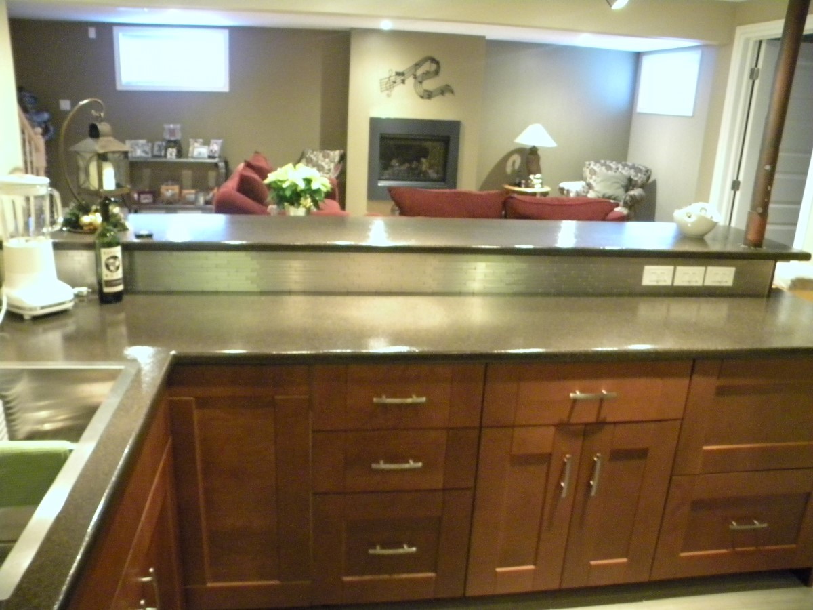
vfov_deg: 49.7
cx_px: 406
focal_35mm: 28
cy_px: 305
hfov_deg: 63.4
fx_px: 658
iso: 800
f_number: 3.5
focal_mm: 5
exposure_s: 1/2.2
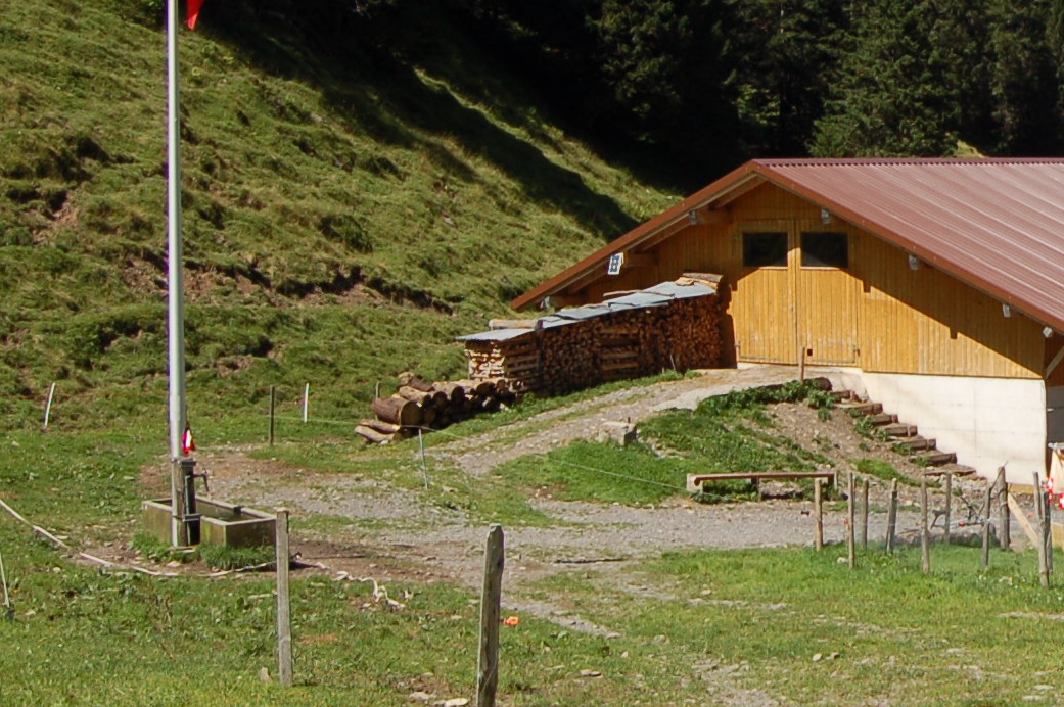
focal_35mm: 78
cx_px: 1285
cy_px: 149
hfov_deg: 23.7
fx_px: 2303
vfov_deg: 17.3
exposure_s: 1/320
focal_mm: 18
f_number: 9
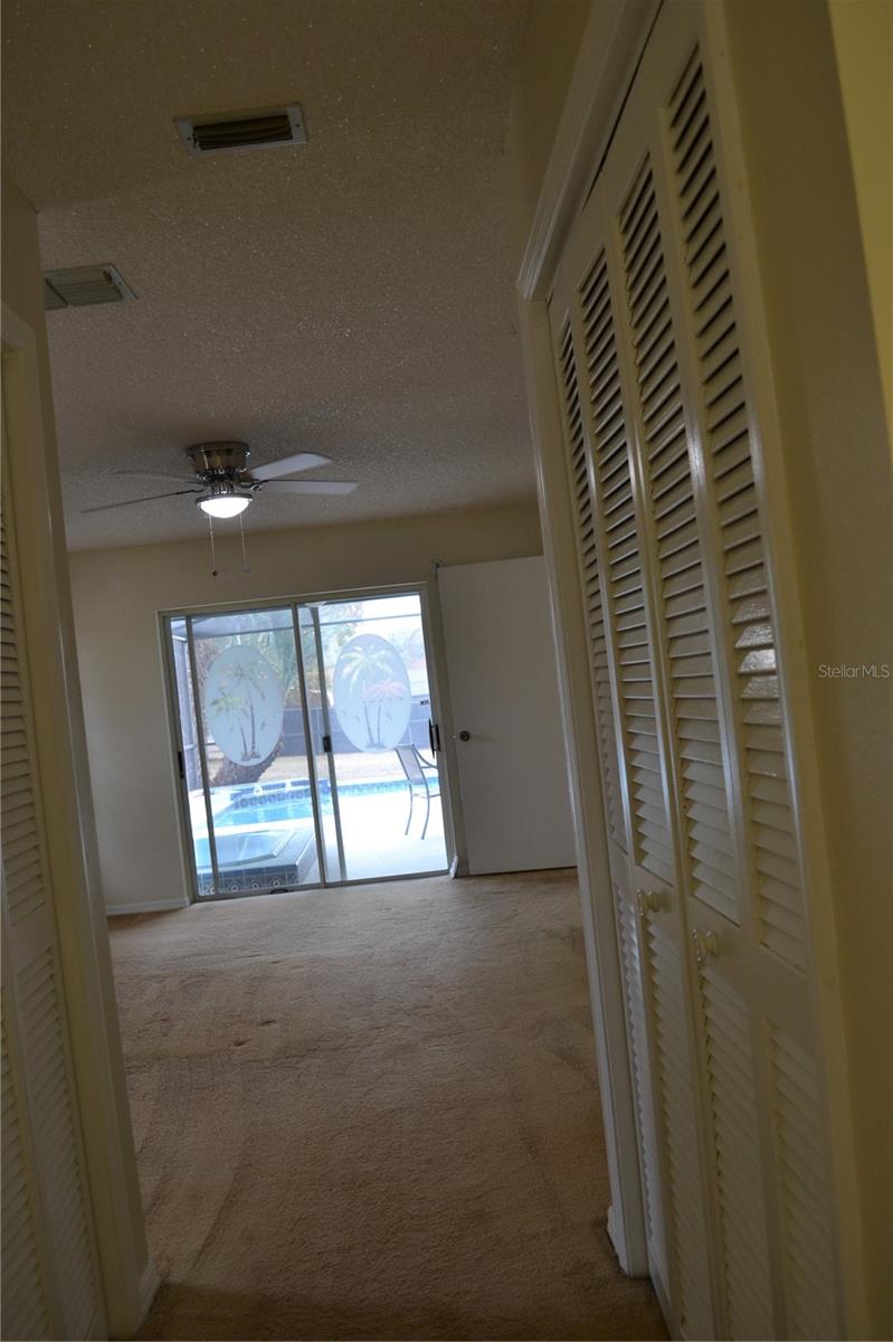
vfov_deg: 67.4
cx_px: 446
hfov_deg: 47.9
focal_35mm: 27
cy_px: 671
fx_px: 1005
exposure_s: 1/100
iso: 400
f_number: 5
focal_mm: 18
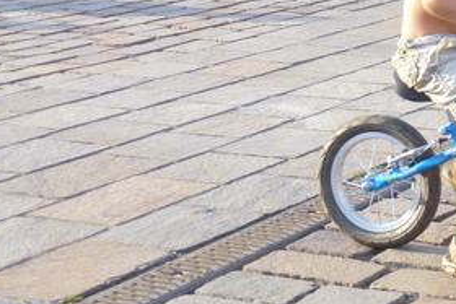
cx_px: 632
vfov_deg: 12.6
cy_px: -24
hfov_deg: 17.6
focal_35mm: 107
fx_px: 1356
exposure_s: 1/100
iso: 100
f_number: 3.6
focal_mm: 6.5
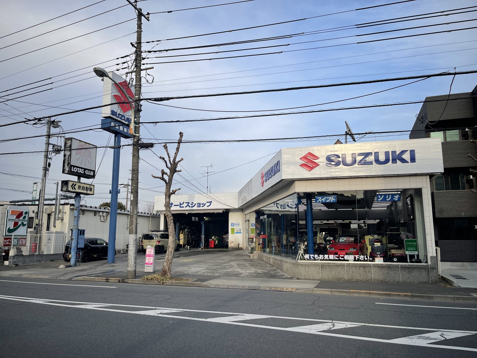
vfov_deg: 54.9
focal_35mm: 25
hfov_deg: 69.4
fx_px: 344
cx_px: 238
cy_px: 179
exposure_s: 1/1667
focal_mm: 5.1
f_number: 1.6
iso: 32
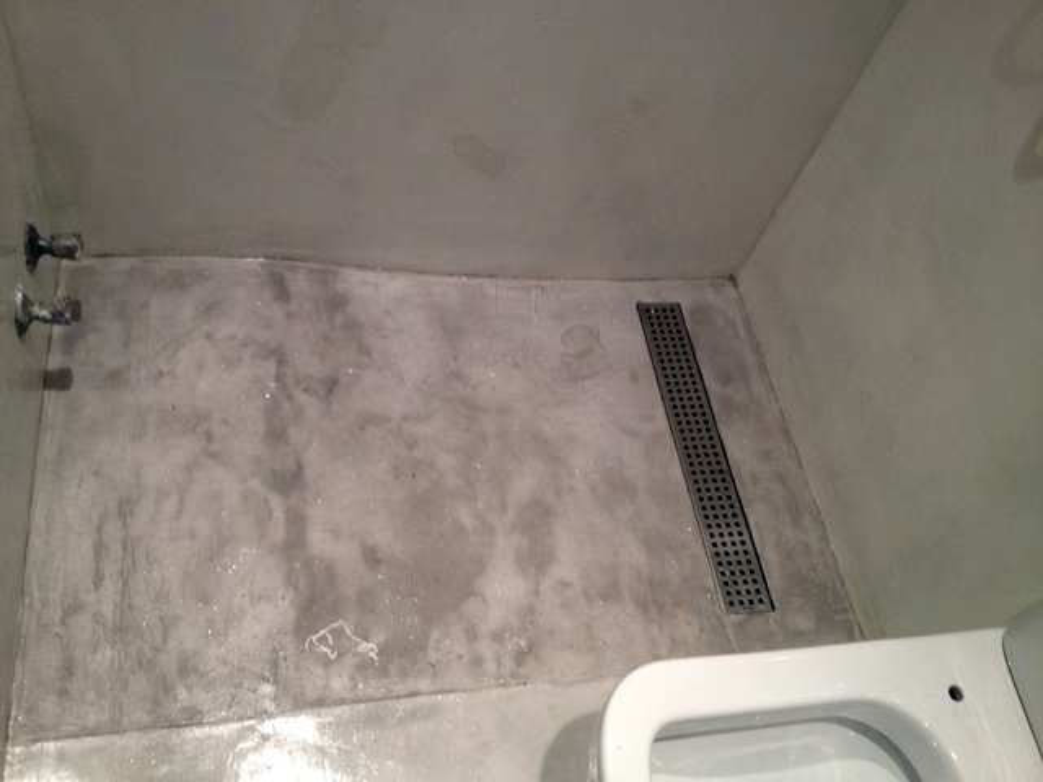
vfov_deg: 40.7
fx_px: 1055
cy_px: 391
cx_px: 522
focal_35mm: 35
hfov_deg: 52.6
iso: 100
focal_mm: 4.28
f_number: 2.4
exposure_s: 1/20
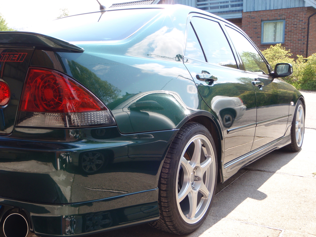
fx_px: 329
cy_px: 118
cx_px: 158
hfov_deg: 51.4
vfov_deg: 39.7
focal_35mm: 36
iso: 64
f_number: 5
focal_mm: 6.53
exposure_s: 1/100
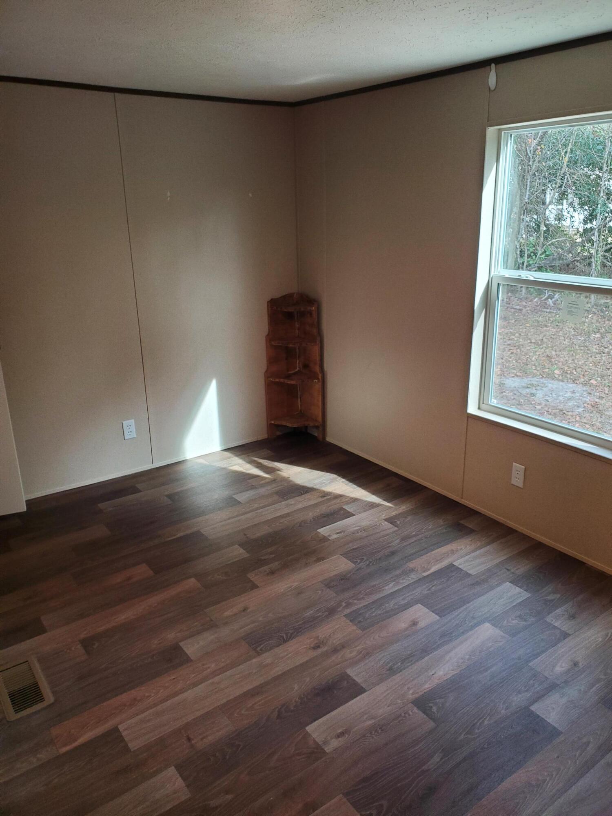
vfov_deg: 67.3
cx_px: 306
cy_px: 408
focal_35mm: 26
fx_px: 613
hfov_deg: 53.1
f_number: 2.4
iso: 250
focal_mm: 4.3
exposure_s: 1/120
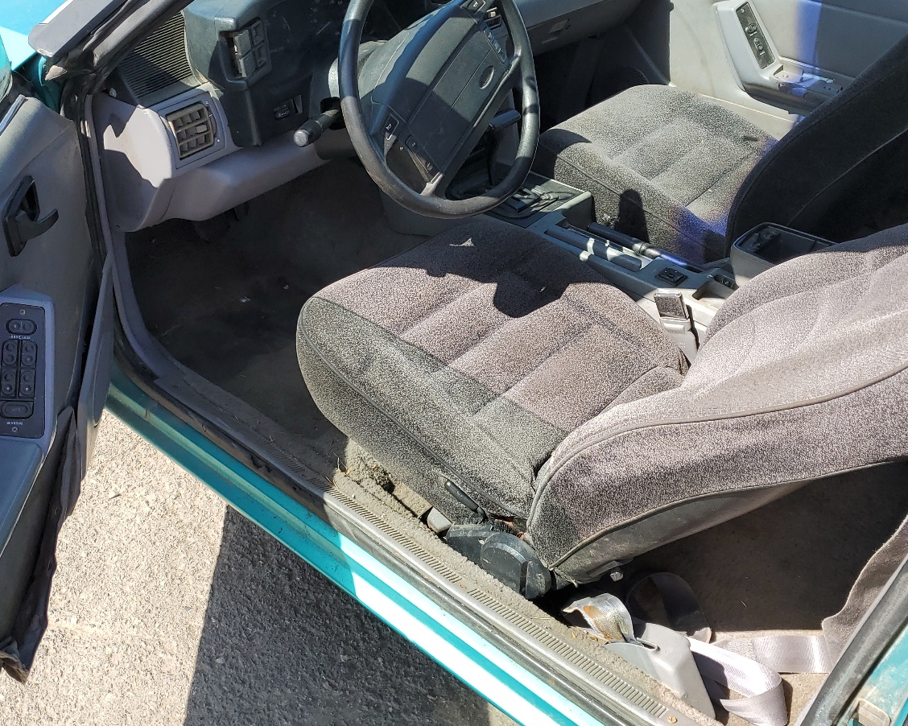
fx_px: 967
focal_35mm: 36
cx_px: 392
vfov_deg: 41.1
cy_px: 341
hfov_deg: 50.1
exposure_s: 1/1000
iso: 50
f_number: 1.5
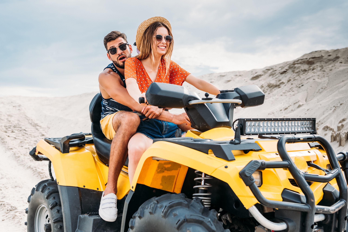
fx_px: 445
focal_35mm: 46
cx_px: 174
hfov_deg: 42.7
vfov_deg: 29.3
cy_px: 116
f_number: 4.5
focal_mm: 46
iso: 200
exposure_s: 1/800
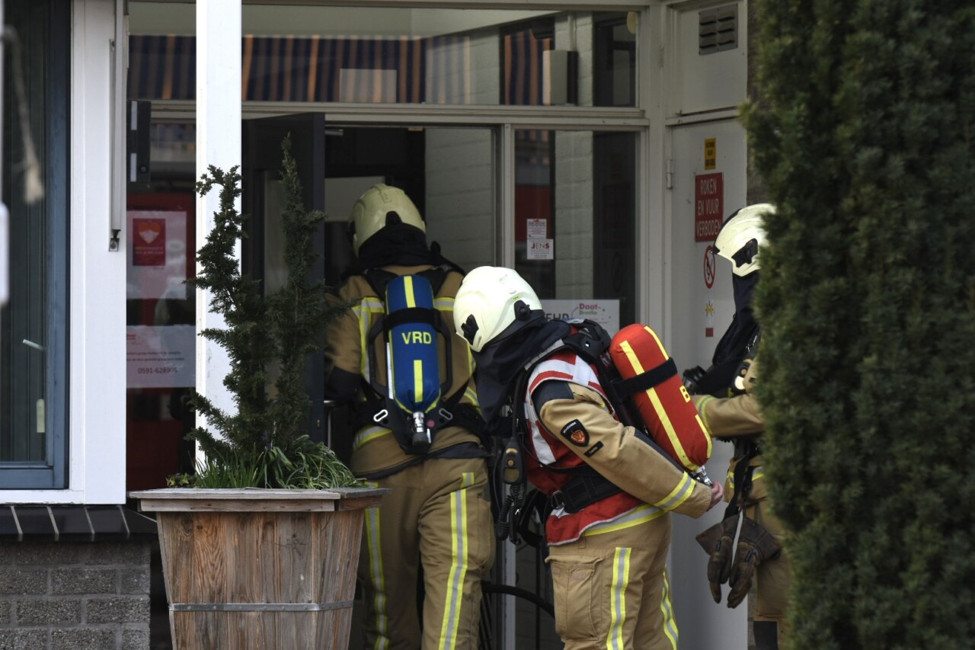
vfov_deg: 5.6
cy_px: 325
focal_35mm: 248
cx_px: 488
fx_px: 6702
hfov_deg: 8.3
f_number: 4.5
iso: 200
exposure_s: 1/100
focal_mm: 165
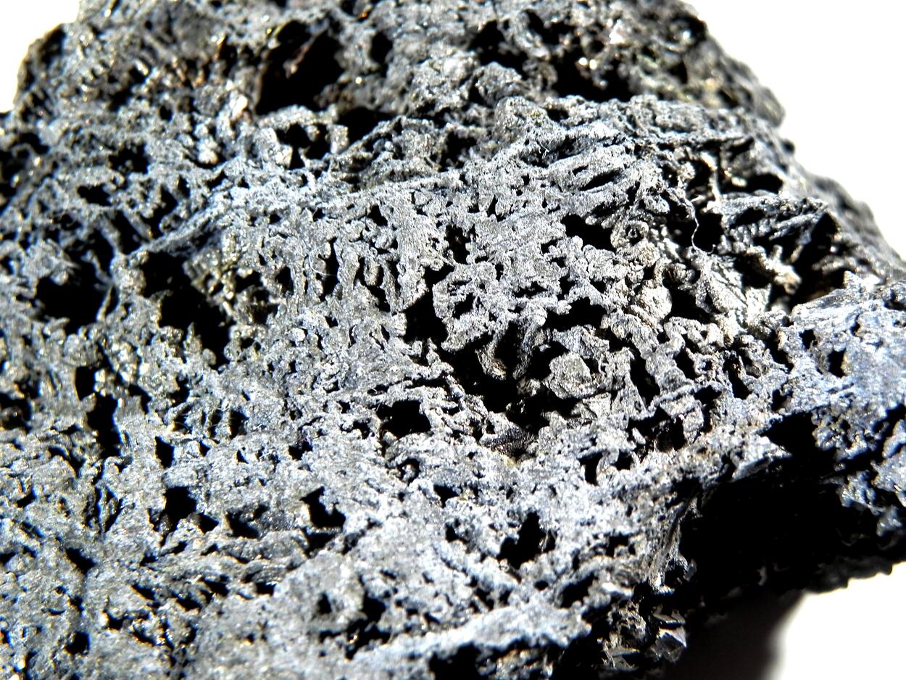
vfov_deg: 22.3
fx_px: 1728
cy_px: 340
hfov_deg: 29.4
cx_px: 453
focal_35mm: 66
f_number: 3.5
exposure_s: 1/52.3
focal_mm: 11.8
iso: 160
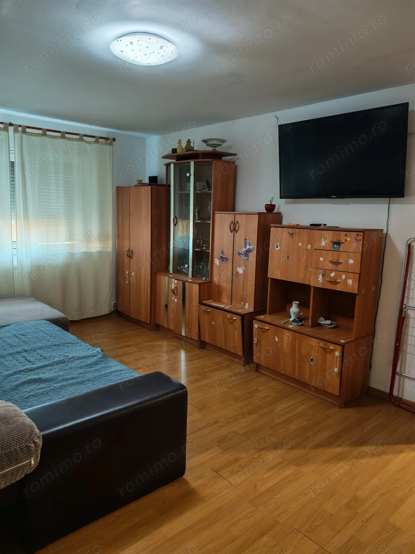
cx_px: 208
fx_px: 384
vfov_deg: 71.6
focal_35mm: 24
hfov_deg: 56.8
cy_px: 277
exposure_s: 1/50
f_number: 2
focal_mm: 6.83
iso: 250
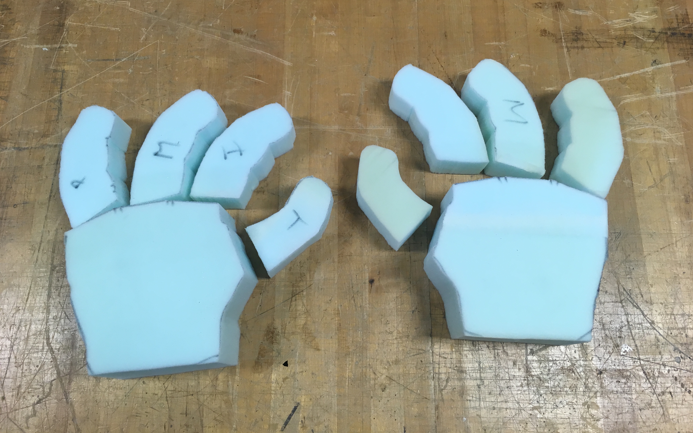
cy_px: 172
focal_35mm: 31
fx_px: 585
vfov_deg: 40.4
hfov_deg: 61.2
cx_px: 349
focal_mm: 4.15
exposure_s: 1/30
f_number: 2.2
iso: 32
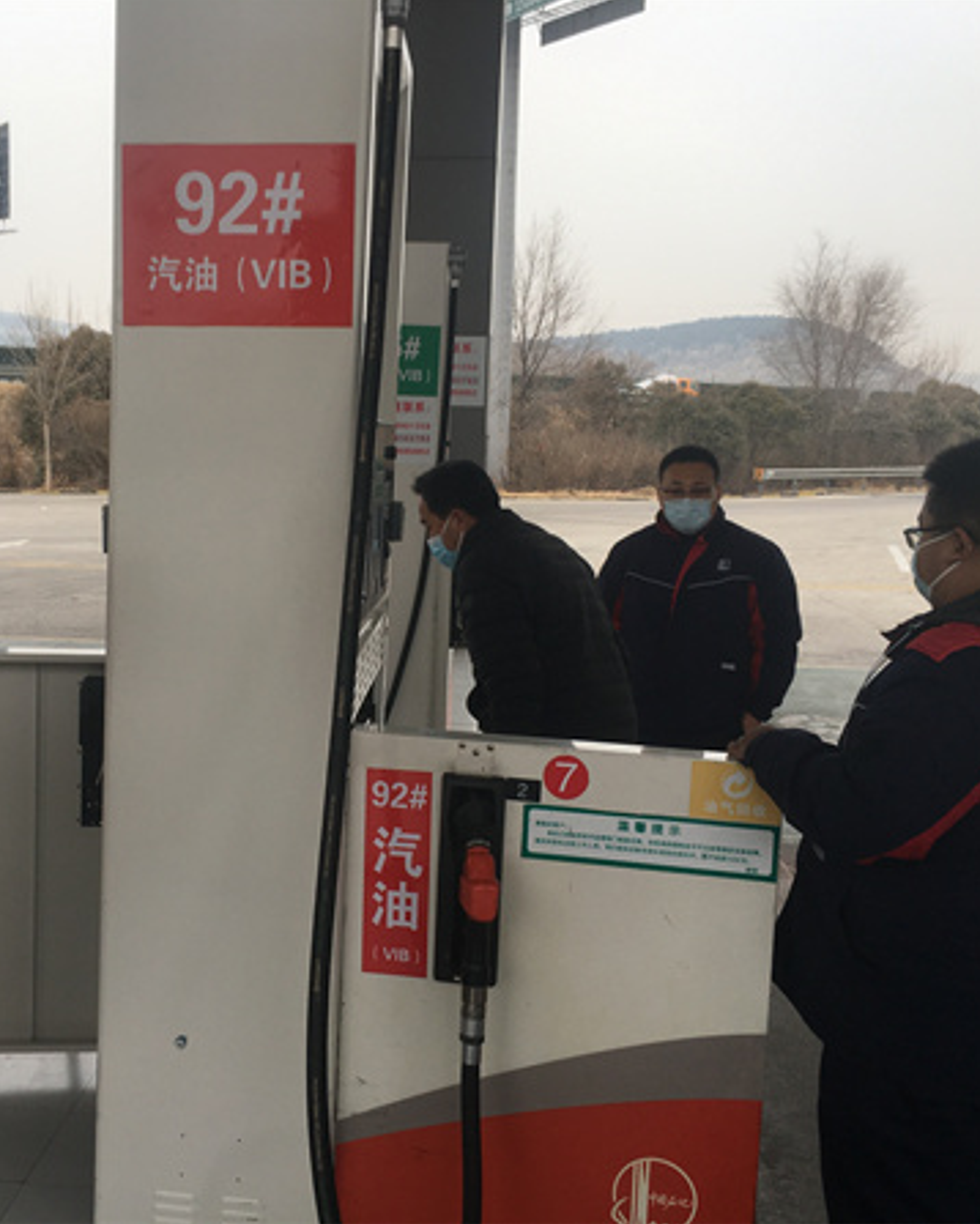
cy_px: 611
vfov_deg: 47.9
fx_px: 1377
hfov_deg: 38.9
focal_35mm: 38
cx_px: 350
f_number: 2.2
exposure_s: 1/164
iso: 25
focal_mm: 4.15
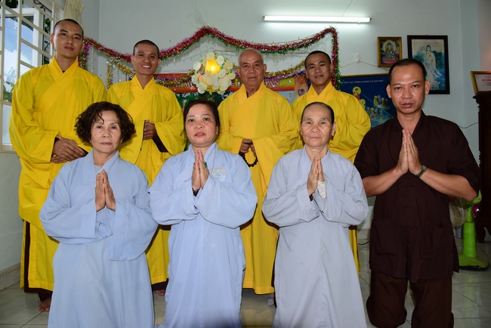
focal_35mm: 24
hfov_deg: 73.7
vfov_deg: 53.2
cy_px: 164
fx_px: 327
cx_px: 246
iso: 1000
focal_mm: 24
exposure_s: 1/60
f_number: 8
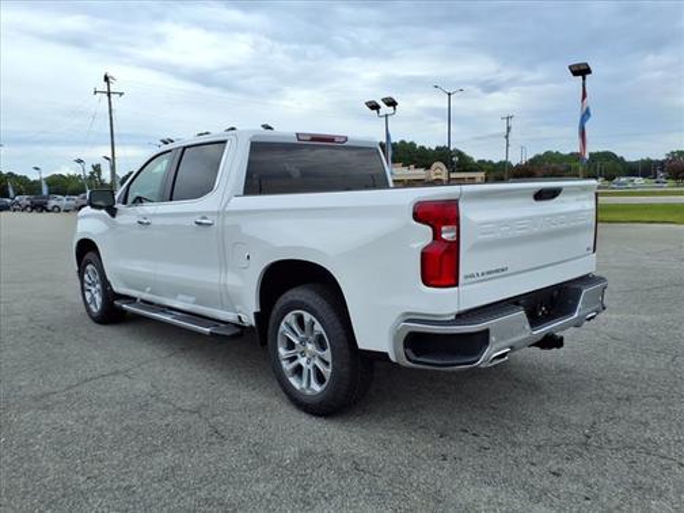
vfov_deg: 51.4
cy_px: 256
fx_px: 534
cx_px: 342
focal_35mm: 27
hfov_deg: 65.3
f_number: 1.9
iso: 40
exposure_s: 1/1429
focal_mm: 3.58
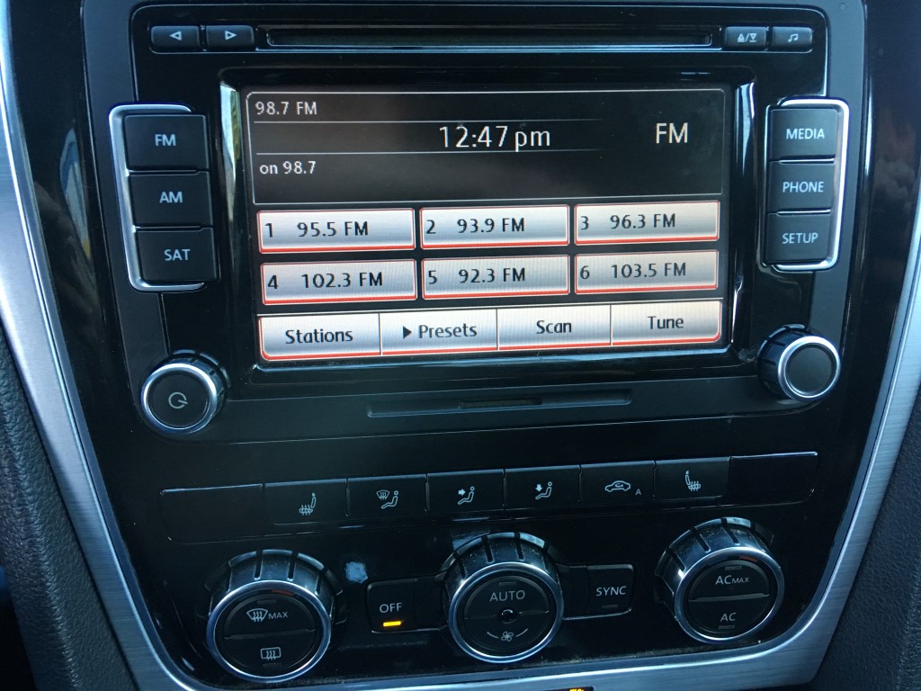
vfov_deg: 48.2
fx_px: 772
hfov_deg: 61.7
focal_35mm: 29
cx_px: 460
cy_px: 346
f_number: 2.2
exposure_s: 1/30
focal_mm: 4.15
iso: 160
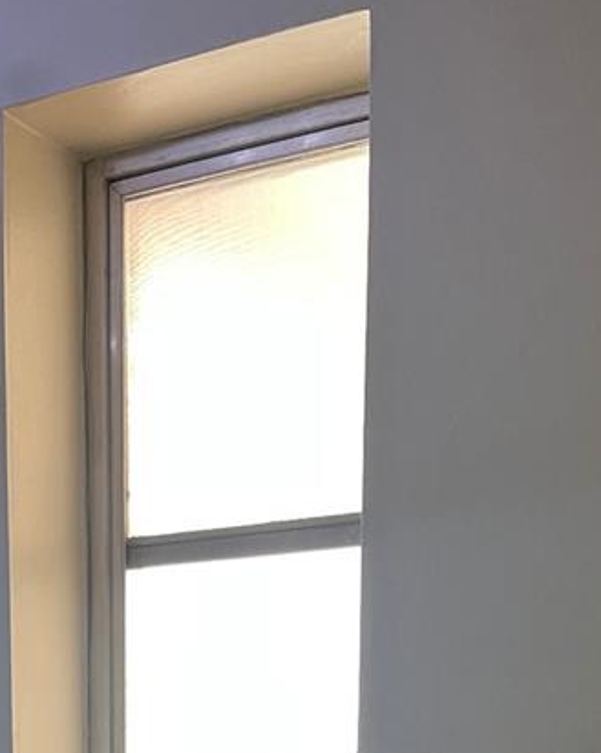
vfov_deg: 22.2
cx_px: 11
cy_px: 1058
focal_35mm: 74
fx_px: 1647
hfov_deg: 20.1
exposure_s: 1/60
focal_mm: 5.1
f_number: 1.6
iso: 200
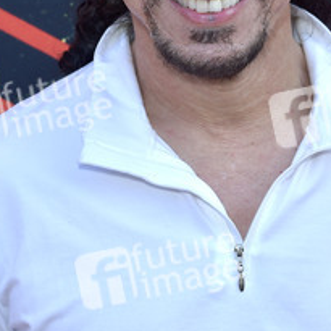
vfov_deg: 12.1
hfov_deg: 12.2
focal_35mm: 143
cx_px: 206
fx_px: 1547
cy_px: 29
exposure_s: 1/200
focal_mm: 86
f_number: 6.3
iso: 250
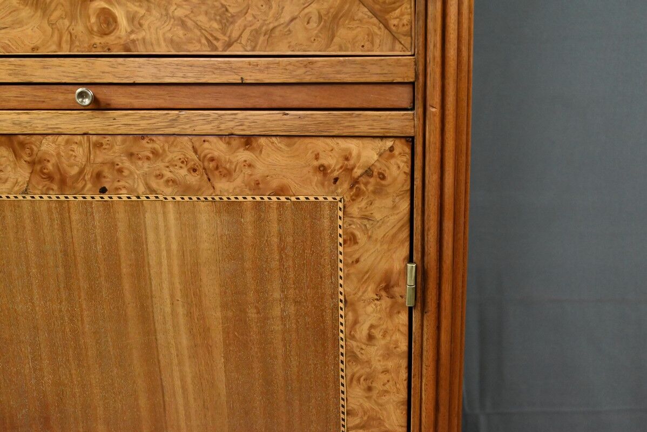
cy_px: 216
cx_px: 324
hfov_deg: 39.6
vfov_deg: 27.0
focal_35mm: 50
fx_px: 899
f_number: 7.1
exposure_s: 1/100
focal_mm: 50
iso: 8000
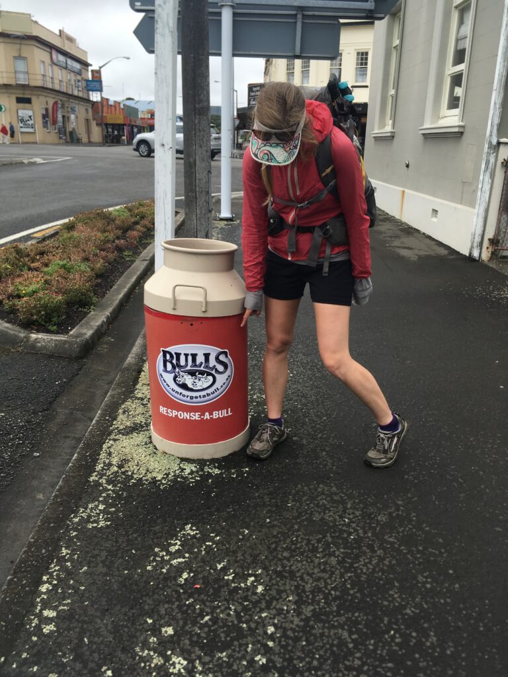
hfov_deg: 48.2
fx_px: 567
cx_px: 254
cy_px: 338
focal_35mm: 29
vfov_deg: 61.7
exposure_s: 1/884
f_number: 2.2
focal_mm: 4.15
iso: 25
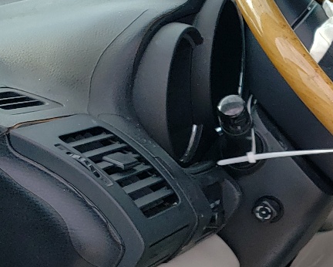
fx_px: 927
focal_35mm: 94
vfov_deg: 16.1
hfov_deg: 17.4
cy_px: 253
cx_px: 555
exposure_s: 1/769
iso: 50
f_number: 1.5
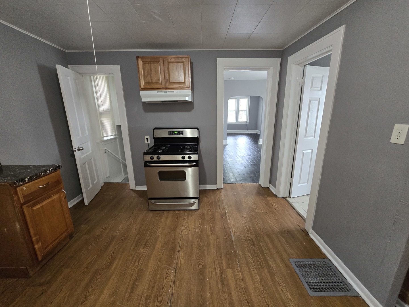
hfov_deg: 106.2
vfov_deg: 89.9
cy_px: 154
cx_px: 204
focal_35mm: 13
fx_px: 154
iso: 640
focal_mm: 2.2
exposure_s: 1/60
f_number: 2.2
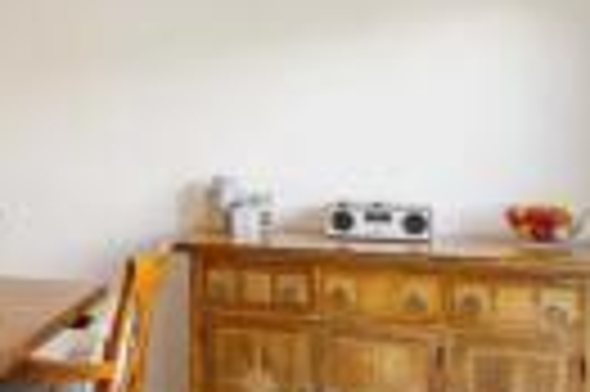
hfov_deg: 34.9
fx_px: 835
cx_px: -14
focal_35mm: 51
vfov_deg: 26.4
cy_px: 160
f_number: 8
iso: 640
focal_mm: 14
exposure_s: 1/50
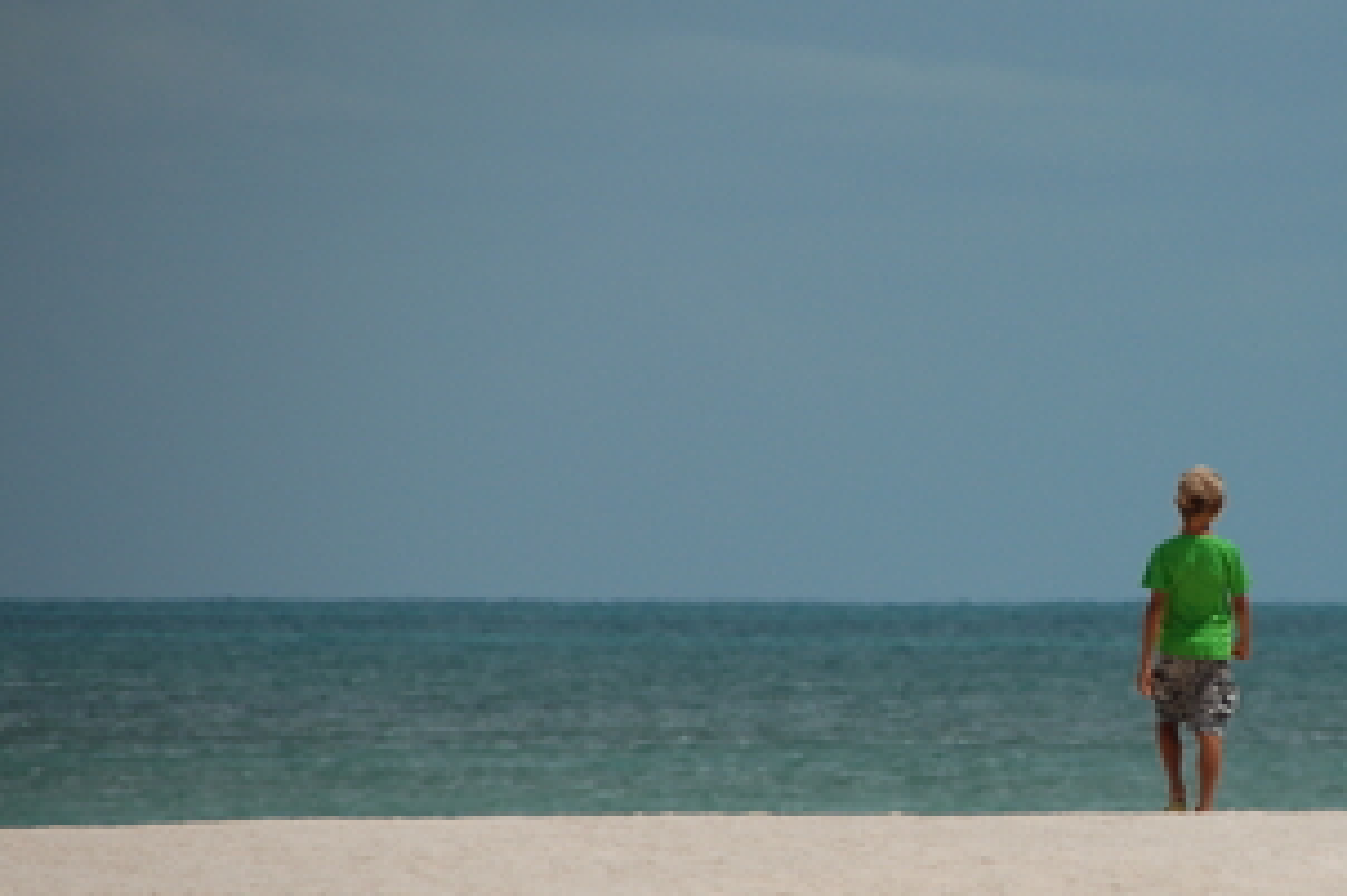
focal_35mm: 683
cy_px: 562
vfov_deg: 2.0
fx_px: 25541
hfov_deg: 3.0
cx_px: 1120
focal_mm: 250
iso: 200
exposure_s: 1/2000
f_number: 6.3
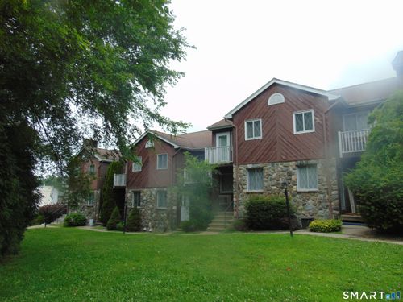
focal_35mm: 25
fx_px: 291
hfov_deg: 69.4
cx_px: 202
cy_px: 151
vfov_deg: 54.9
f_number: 3
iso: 80
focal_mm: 4.5
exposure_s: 1/320
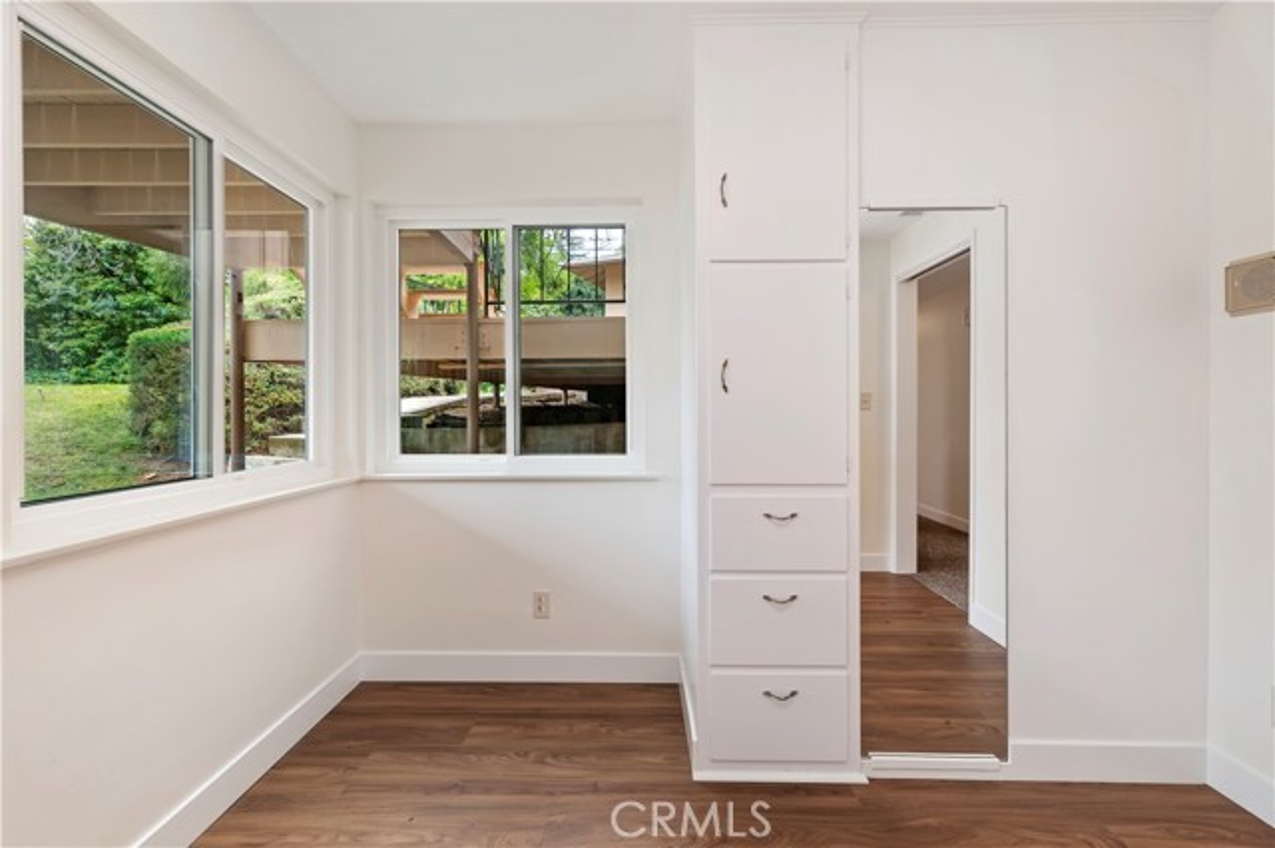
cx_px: 638
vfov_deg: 81.1
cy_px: 424
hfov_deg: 104.3
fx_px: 496
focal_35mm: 14
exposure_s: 1/13
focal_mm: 14
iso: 500
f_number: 10
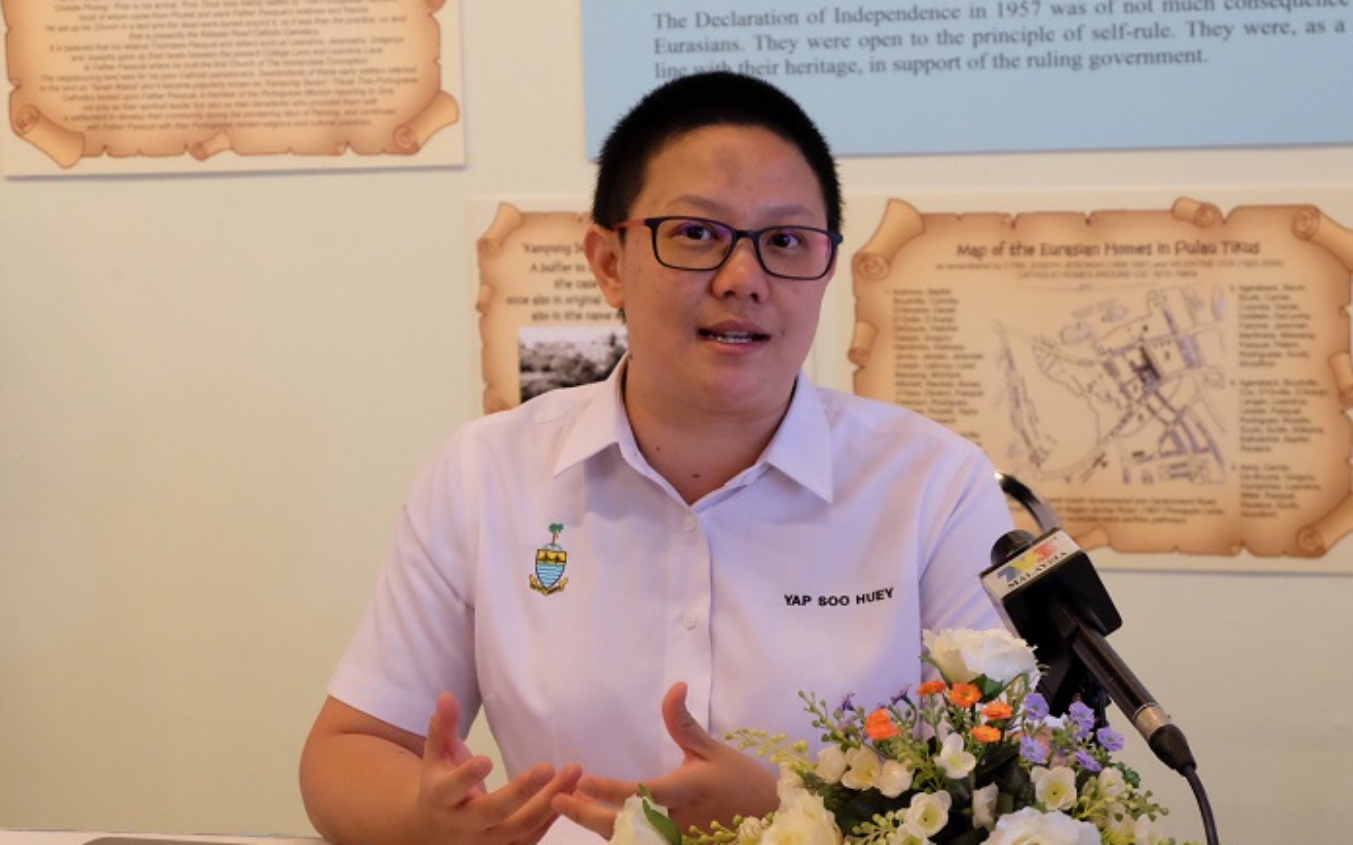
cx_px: 757
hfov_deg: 23.5
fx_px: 3244
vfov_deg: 14.8
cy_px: 422
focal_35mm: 88
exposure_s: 1/40
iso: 3200
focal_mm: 50
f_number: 5.6
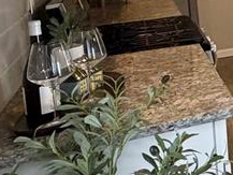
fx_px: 444
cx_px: 389
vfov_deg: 21.0
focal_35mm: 66
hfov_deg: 21.9
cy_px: -25
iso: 320
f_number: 2.2
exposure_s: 1/120
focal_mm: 2.22
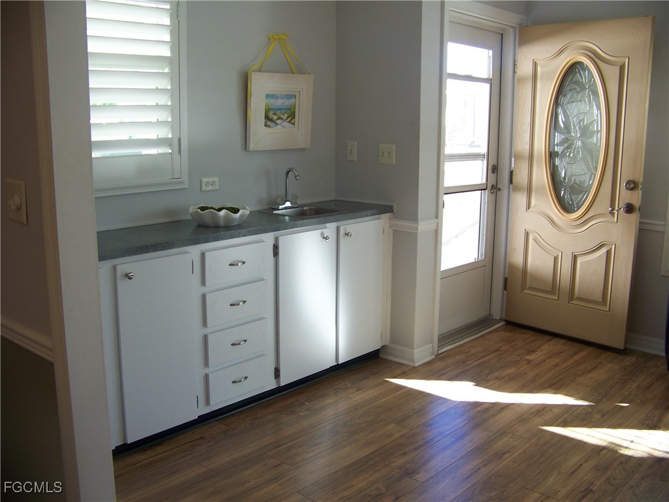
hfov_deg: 51.4
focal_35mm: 36
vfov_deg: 39.7
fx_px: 696
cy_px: 251
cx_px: 334
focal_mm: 5.85
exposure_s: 1/30
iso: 64
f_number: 2.8
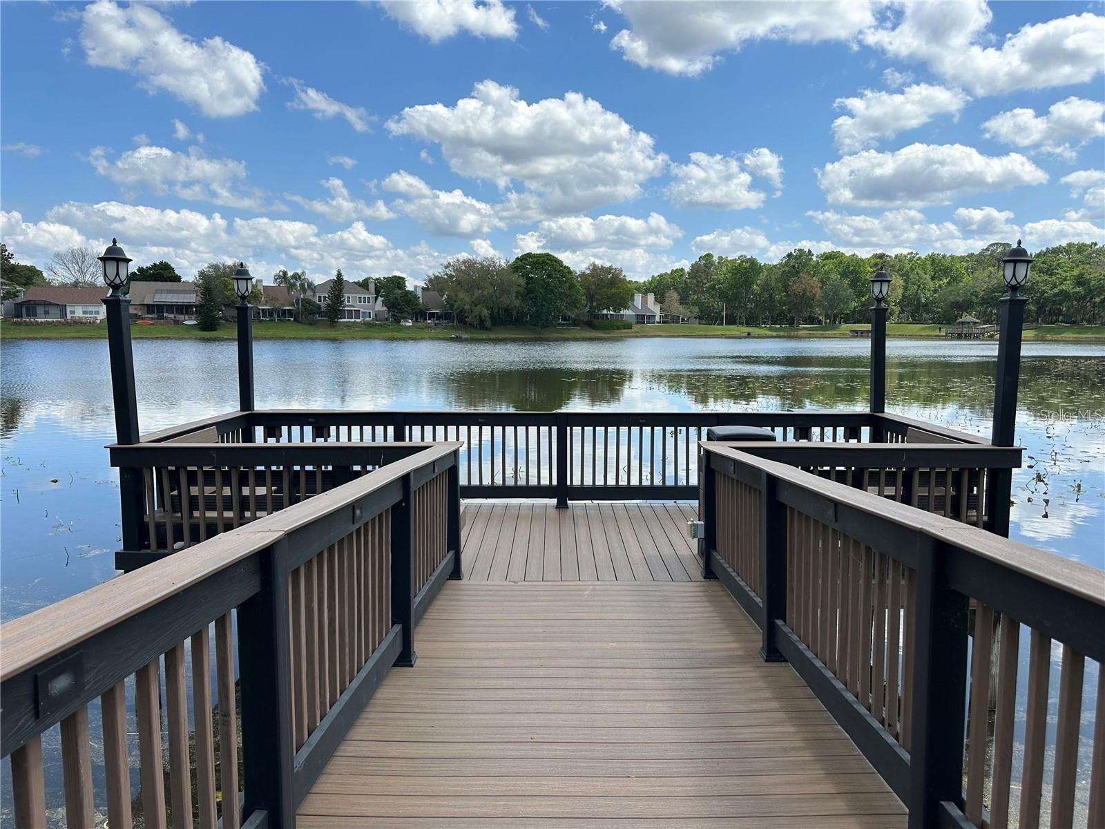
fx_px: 766
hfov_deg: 71.6
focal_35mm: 24
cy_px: 414
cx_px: 552
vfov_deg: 56.8
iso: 80
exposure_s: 1/4762
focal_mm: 6.86
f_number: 1.78
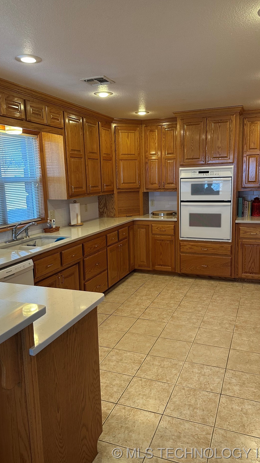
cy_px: 228
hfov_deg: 42.9
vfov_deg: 69.9
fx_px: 331
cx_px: 136
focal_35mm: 27
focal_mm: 6.86
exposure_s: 1/120
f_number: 1.78
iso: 200
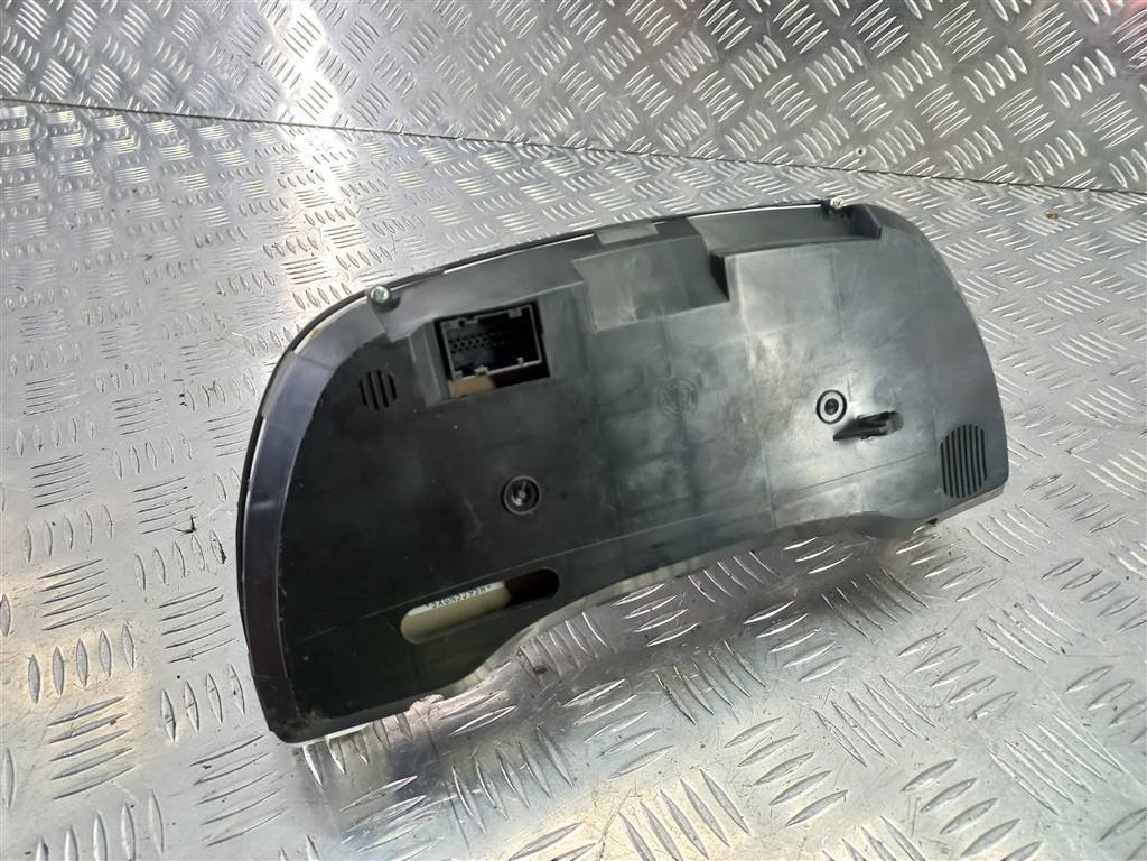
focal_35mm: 25
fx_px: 828
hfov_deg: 69.4
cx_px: 574
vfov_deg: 54.9
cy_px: 430
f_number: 1.8
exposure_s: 1/50
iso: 125
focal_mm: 4.6
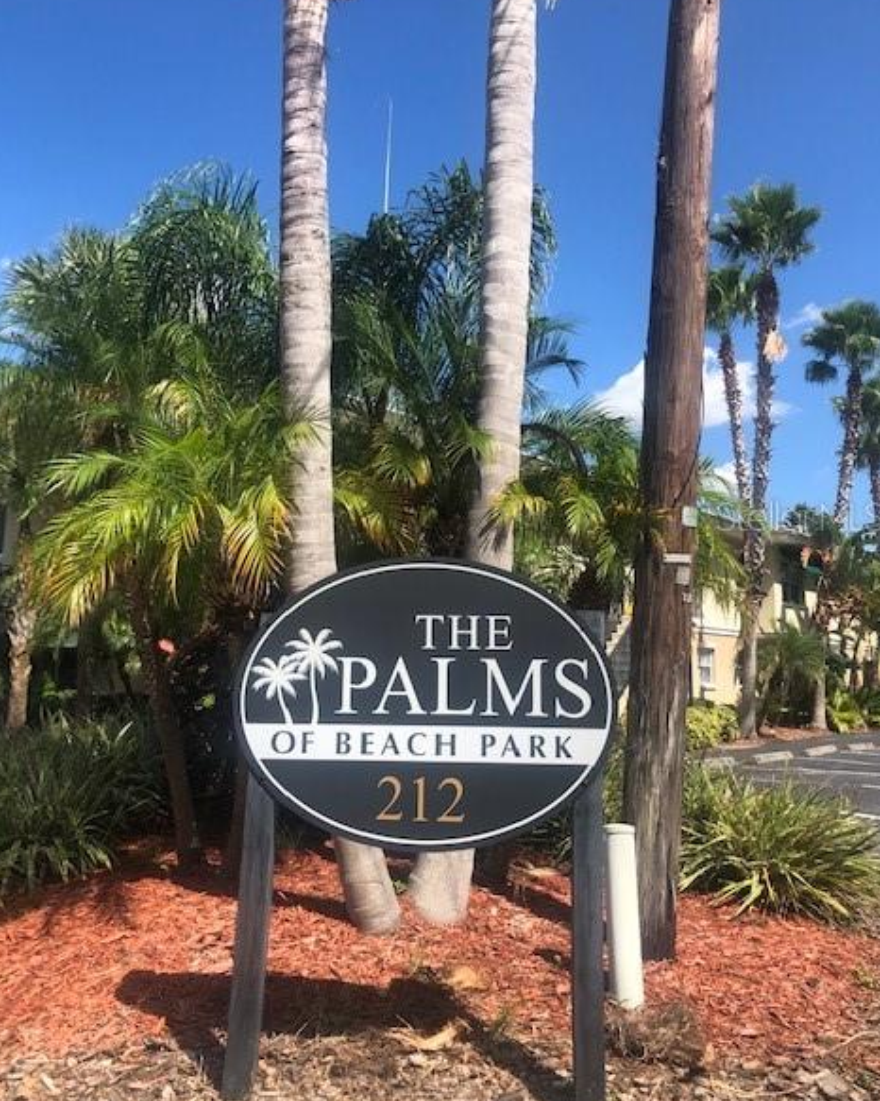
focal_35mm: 30
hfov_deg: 48.5
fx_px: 977
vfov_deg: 58.7
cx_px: 440
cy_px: 516
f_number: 1.8
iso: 20
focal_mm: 3.99
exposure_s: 1/1412
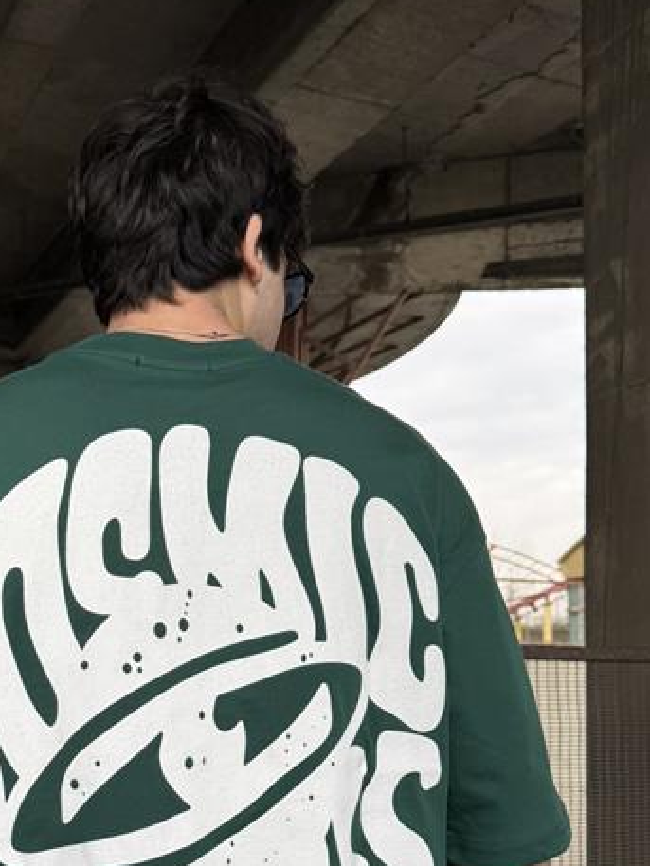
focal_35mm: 42
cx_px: 136
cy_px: 644
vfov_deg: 43.4
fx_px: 1051
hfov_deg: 33.4
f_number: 1.78
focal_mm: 6.76
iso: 80
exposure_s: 1/1314
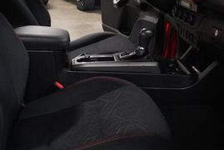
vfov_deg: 22.3
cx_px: 106
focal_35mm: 58
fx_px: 361
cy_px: -7
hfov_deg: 34.5
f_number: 3.5
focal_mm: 16
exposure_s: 1/160
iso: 6400
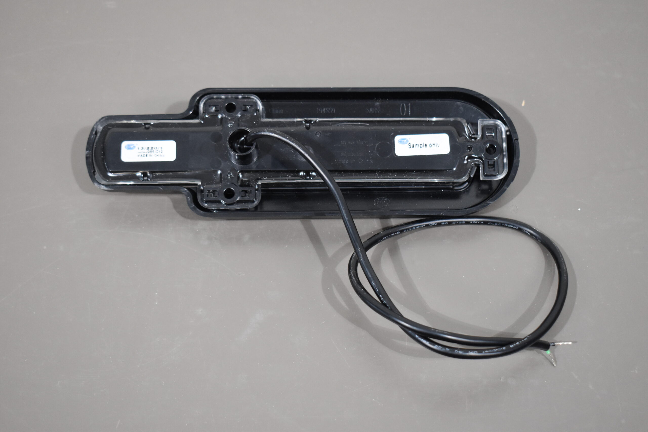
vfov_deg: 22.6
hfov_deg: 33.4
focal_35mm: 60
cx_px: 324
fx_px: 1080
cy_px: 216
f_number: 4.8
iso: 1400
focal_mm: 40
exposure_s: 1/125
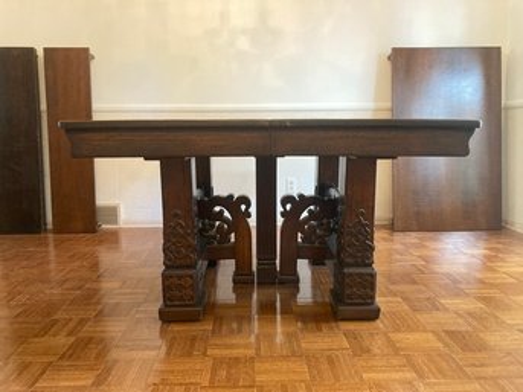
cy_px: 196
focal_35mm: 28
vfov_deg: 49.7
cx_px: 262
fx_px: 423
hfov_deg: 63.5
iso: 400
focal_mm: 3.99
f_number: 1.8
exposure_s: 1/30
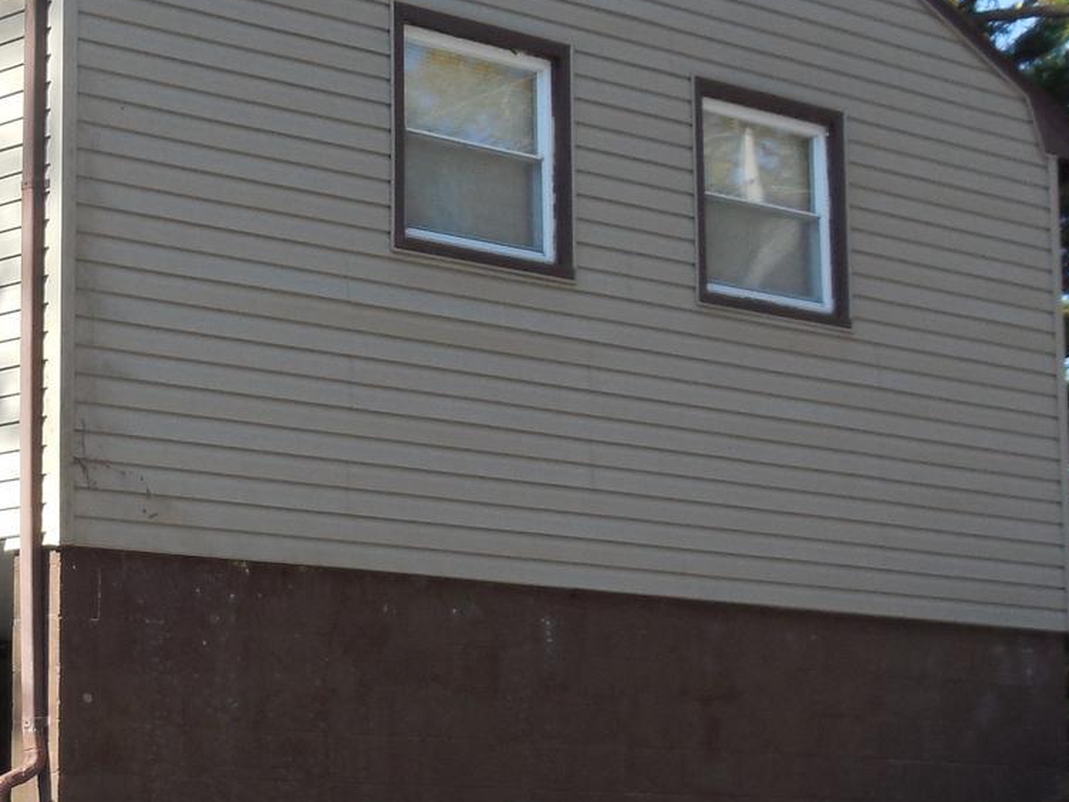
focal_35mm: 109
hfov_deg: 17.7
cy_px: 276
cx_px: 67
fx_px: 3366
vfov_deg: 13.6
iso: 125
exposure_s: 1/640
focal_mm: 7.1
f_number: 3.6
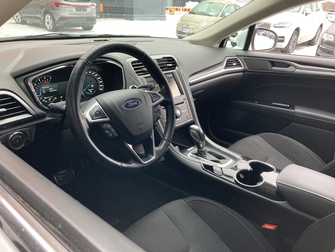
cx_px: 168
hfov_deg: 63.4
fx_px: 271
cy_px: 126
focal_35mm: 28
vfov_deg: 49.7
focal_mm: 3.99
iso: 80
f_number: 1.8
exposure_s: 1/77
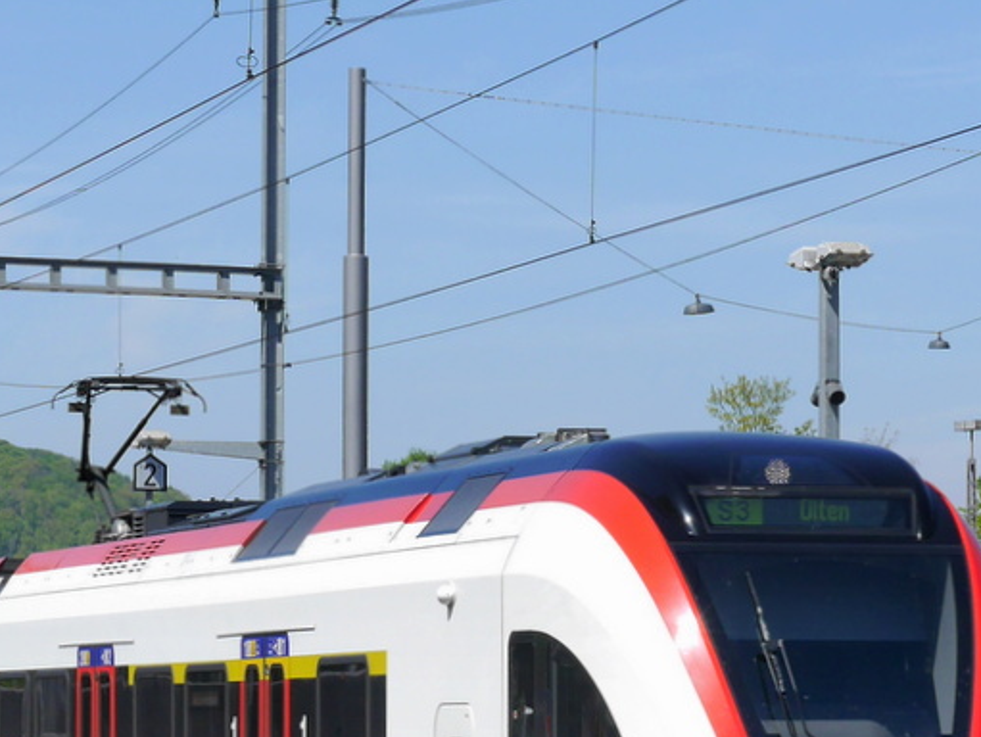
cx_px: 294
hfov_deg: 14.0
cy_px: 639
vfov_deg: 10.5
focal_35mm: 141
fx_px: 3999
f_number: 9
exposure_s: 1/320
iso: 160
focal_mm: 36
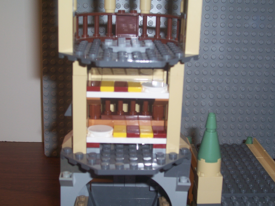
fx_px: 421
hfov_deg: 36.2
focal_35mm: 53
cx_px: 138
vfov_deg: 27.5
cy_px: 103
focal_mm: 8.6
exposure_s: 1/60
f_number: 3.4
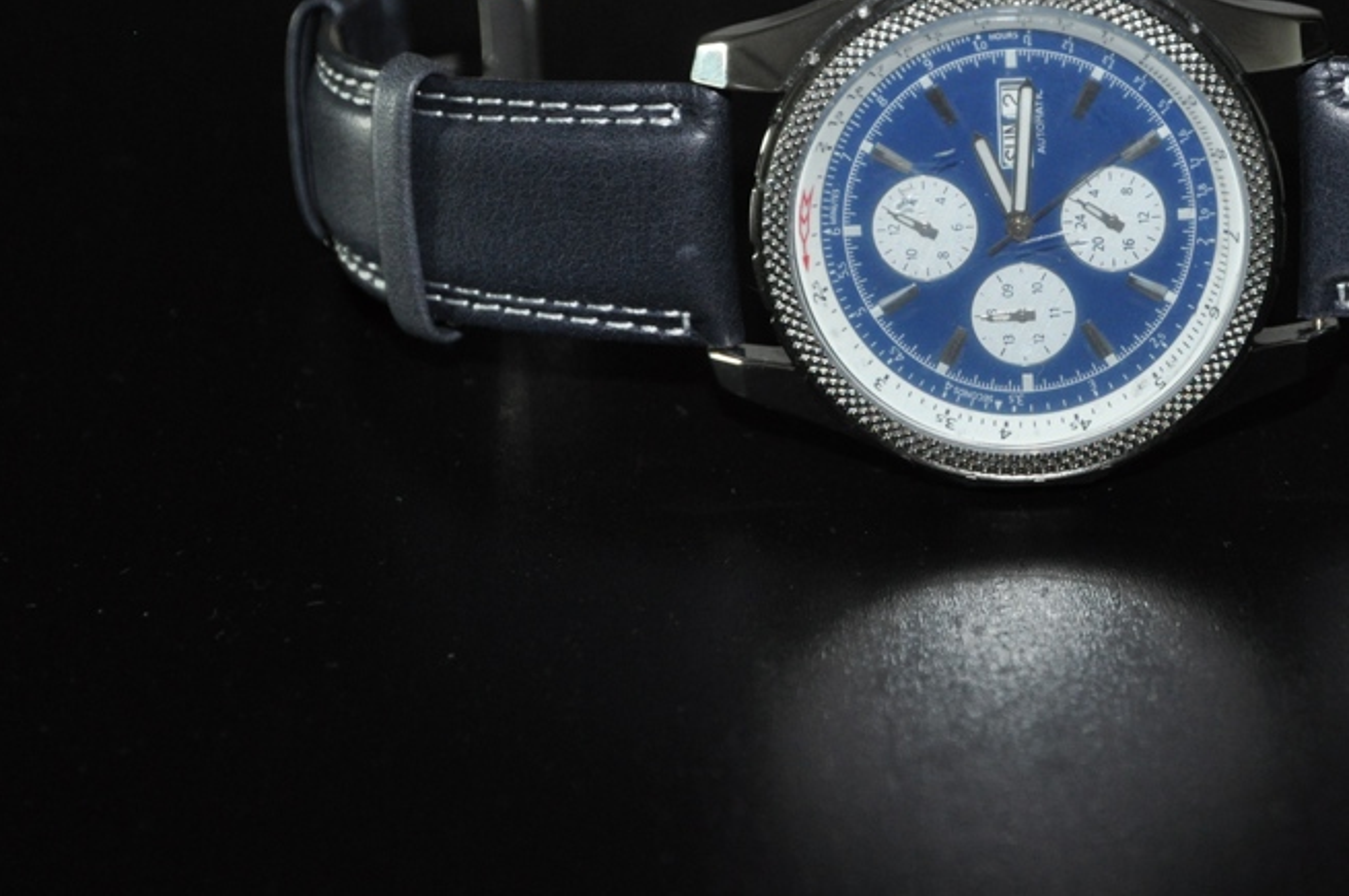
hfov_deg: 18.5
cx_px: 1017
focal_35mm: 110
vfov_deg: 12.4
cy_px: 297
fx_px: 4117
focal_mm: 48
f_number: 5
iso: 800
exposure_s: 1/60
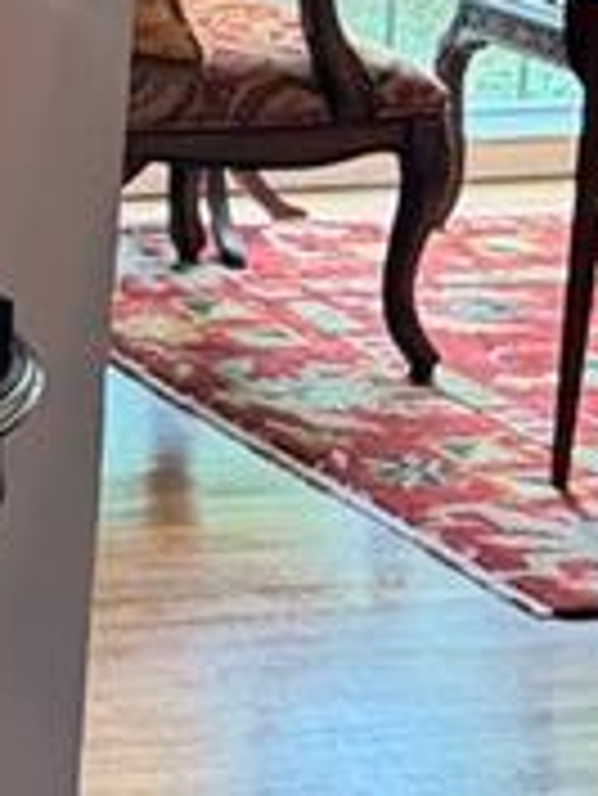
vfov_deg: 12.0
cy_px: -18
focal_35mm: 163
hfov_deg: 8.5
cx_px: -697
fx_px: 3750
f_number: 1.78
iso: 500
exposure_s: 1/60
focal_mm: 6.76
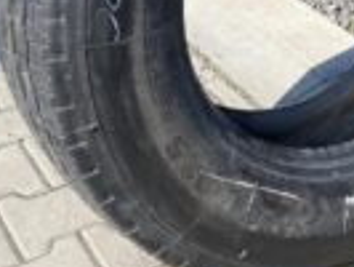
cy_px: -31
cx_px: 240
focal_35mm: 84
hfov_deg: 23.2
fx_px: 860
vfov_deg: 17.0
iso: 32
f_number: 1.8
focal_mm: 4.25
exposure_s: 1/1258
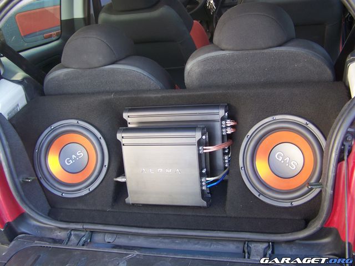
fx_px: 390
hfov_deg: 49.0
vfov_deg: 37.7
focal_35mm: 38
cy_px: 133
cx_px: 178
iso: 64
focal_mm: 6.3
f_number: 2.8
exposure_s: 1/30
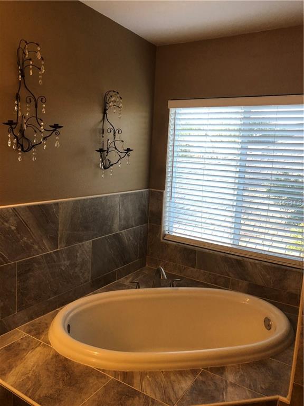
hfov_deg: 49.7
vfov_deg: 63.4
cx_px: 152
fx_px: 328
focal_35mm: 28
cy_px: 203
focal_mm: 3.99
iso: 25
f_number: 1.8
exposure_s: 1/30
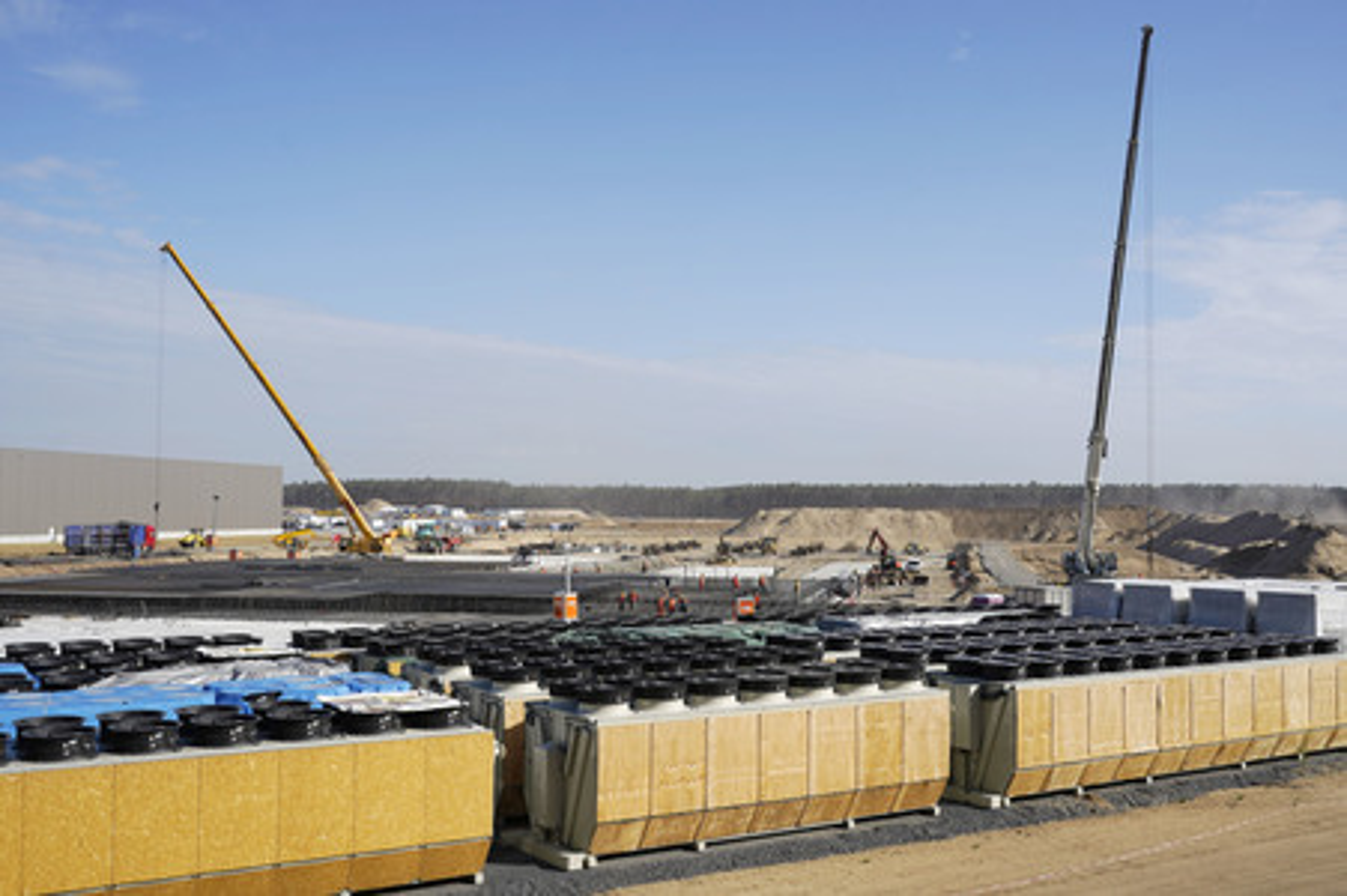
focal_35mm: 37
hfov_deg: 51.9
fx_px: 1383
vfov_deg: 35.9
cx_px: 674
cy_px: 448
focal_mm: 37
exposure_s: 1/640
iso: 100
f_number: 8
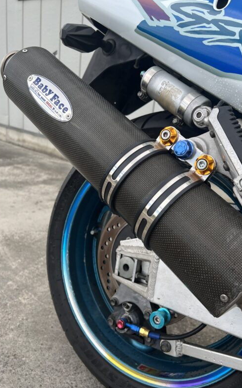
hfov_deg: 44.5
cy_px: 195
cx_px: 133
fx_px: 295
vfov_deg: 66.5
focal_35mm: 28
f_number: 1.5
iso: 50
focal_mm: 5.7
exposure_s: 1/887
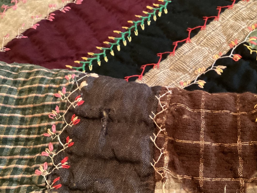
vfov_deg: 32.8
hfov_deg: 42.1
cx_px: 179
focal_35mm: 44
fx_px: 327
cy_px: 109
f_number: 2.4
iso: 640
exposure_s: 1/30
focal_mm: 3.3
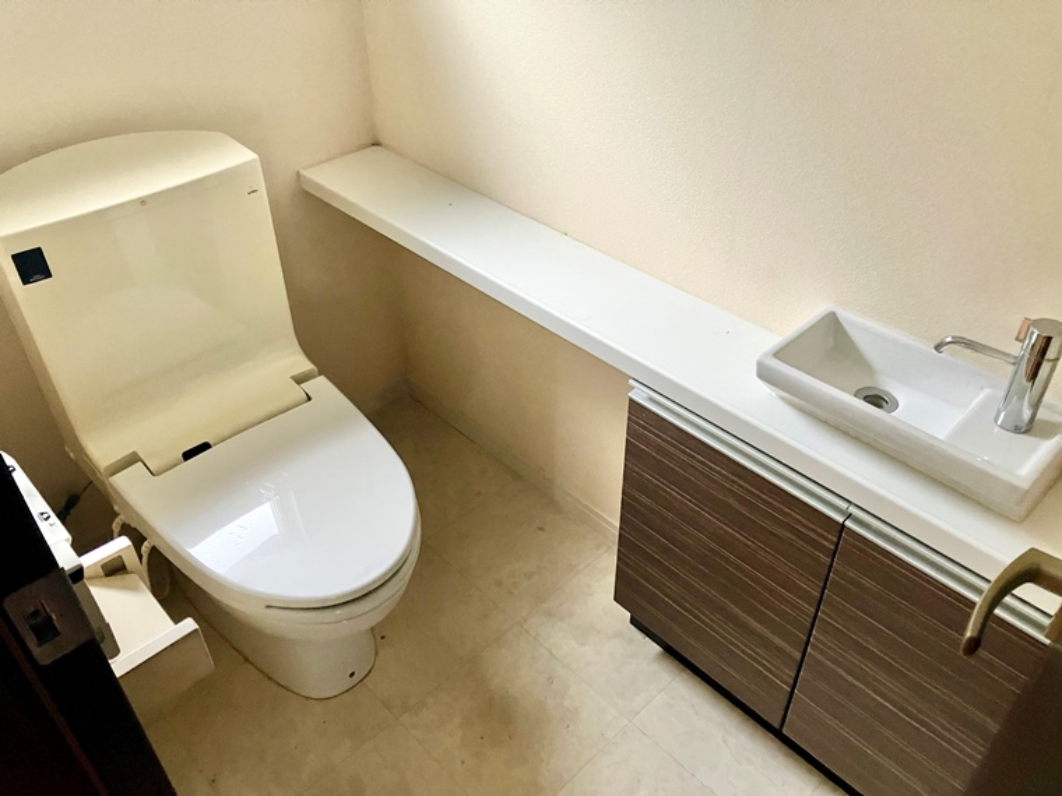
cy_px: 398
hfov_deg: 63.4
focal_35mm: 28
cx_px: 531
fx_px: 859
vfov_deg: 49.7
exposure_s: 1/30
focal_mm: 3.99
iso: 500
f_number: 1.8
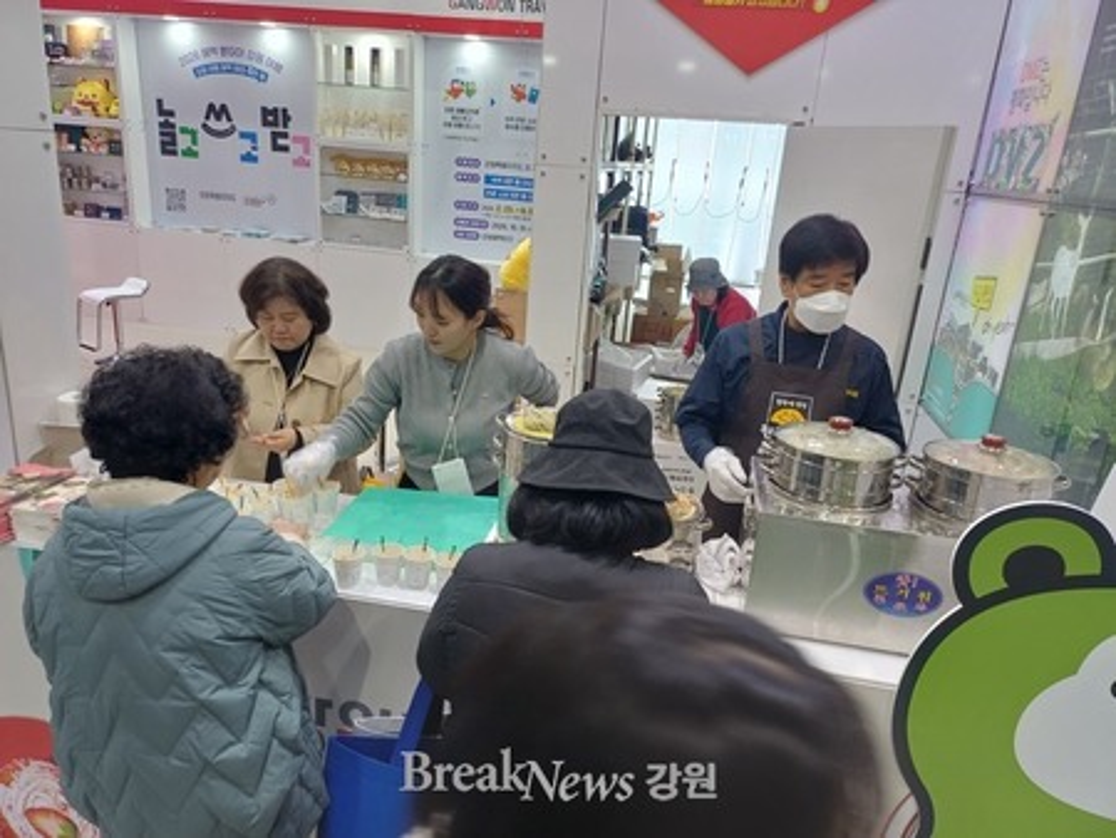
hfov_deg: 69.4
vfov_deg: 54.9
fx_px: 806
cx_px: 558
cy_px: 419
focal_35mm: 25
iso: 80
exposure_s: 1/60
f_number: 1.8
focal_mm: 4.65
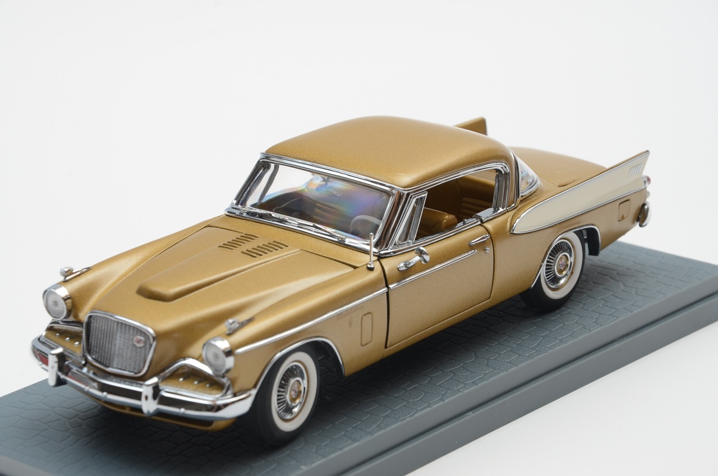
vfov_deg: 10.7
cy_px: 238
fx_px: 2538
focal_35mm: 128
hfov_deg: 16.1
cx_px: 359
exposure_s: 1/60
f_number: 10
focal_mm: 85
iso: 320
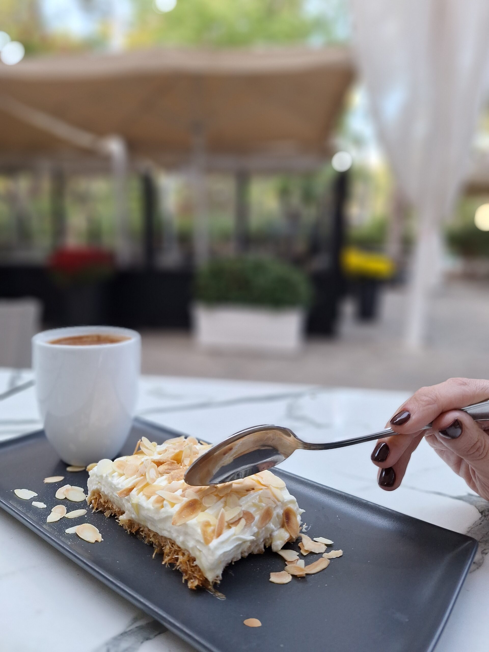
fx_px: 433
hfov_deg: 58.9
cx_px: 244
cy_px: 326
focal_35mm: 23
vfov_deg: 73.9
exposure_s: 1/100
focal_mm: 5.54
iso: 50
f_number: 1.8
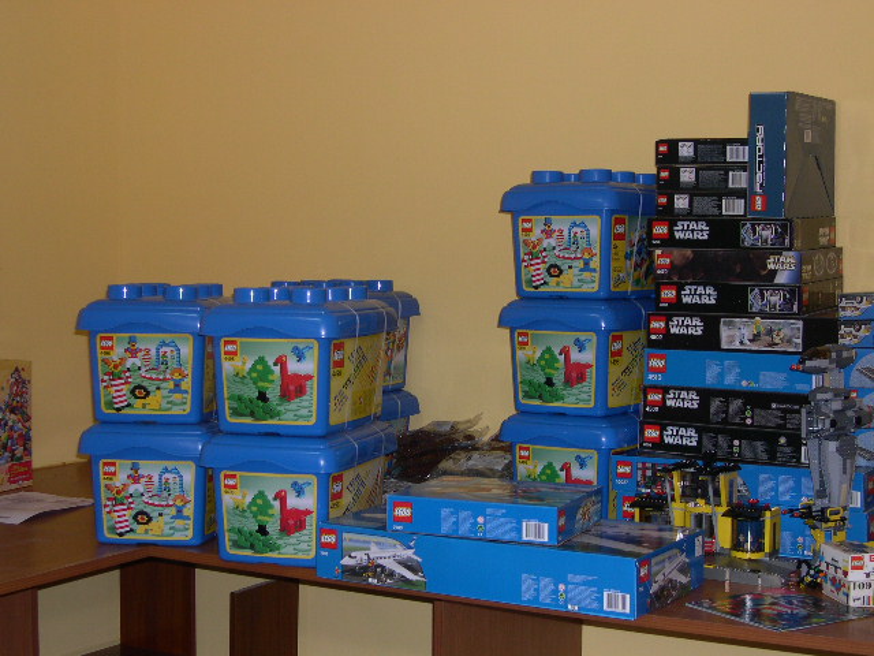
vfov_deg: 25.7
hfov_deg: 33.8
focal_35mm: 57
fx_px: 1439
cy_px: 328
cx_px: 437
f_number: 3.4
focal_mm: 12.2
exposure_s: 1/60
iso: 117
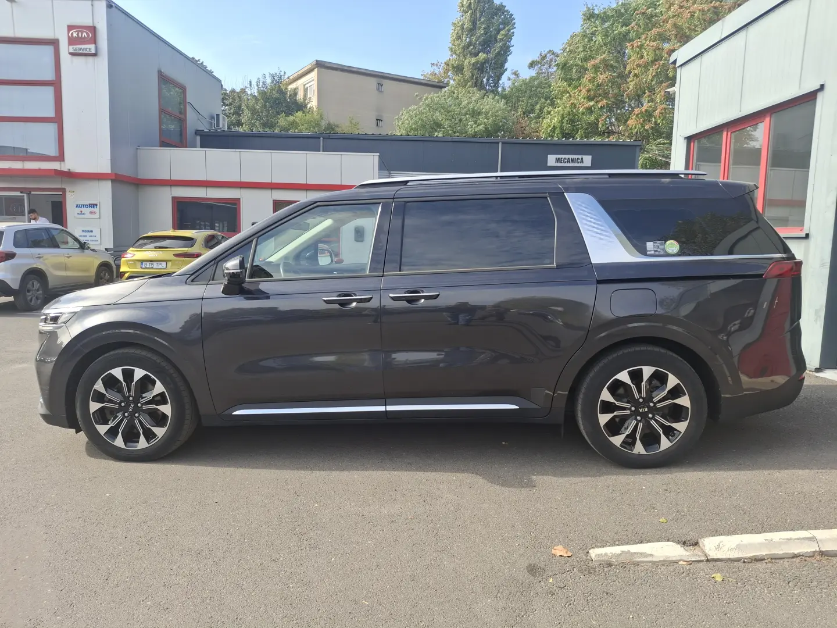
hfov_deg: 69.4
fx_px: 604
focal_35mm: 25
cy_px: 314
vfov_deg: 54.9
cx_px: 418
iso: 32
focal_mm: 4.69
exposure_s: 1/995
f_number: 1.8
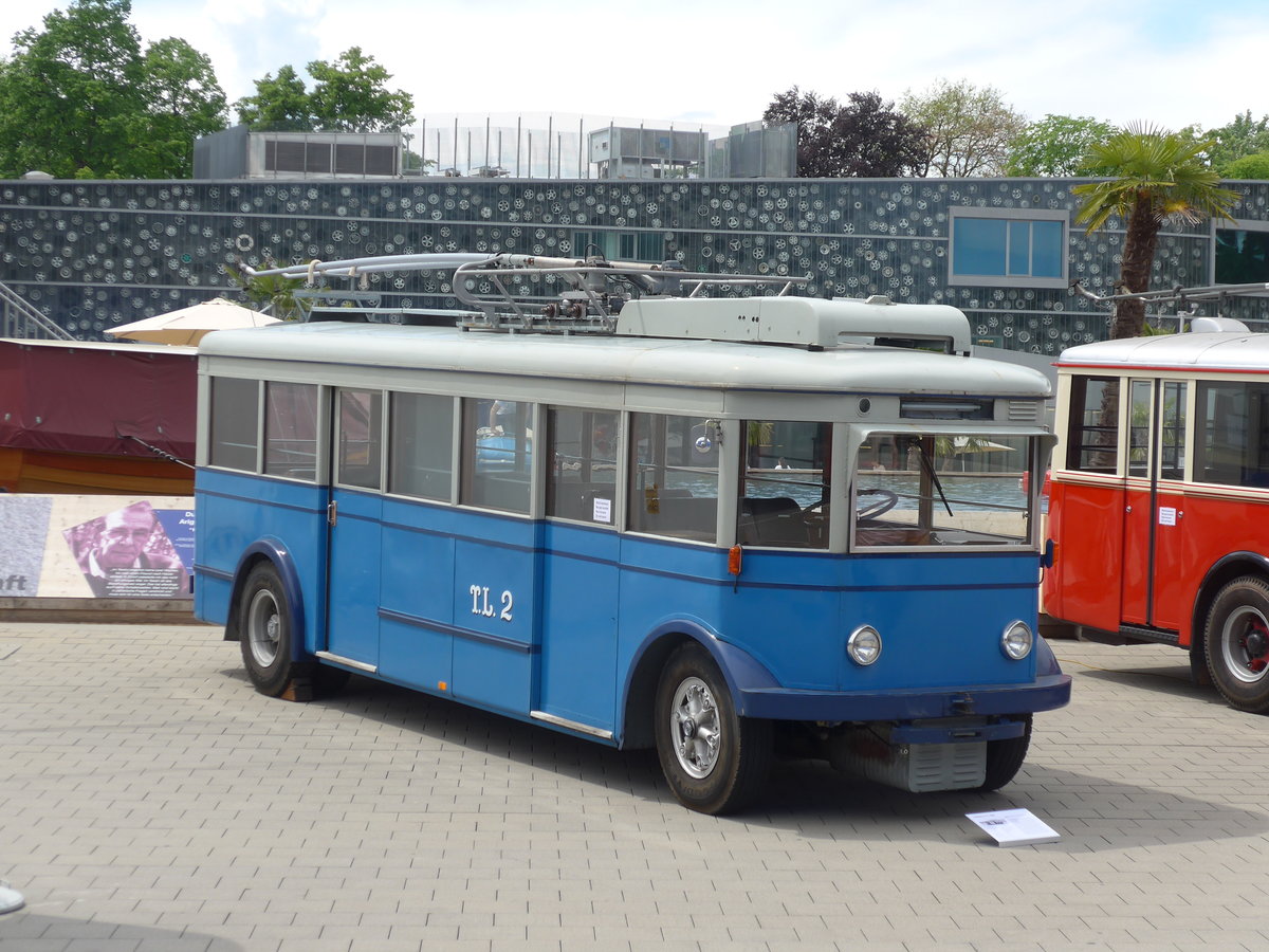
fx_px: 2713
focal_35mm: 74
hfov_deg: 26.3
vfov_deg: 19.9
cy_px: 476
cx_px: 634
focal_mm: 15
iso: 80
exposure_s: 1/500
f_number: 4.2
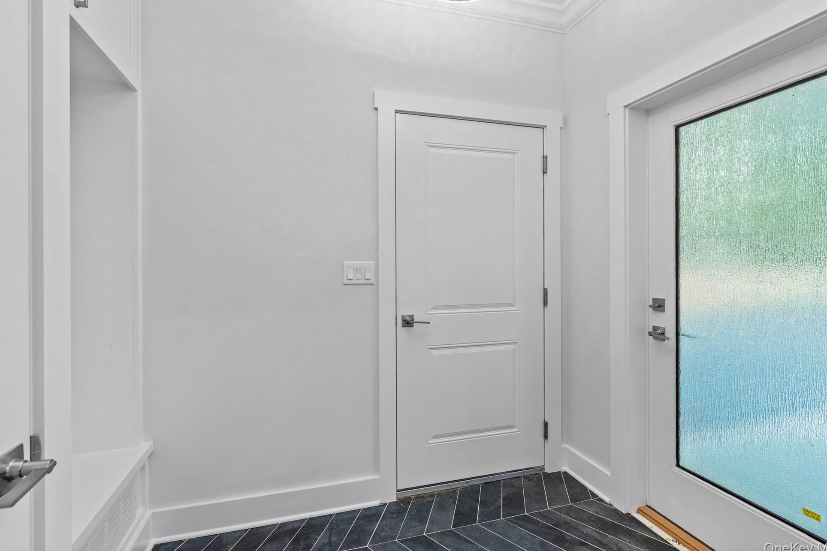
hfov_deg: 93.3
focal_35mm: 17
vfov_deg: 70.4
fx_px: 390
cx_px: 412
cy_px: 266
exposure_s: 1/2.5
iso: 400
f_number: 8
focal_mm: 16
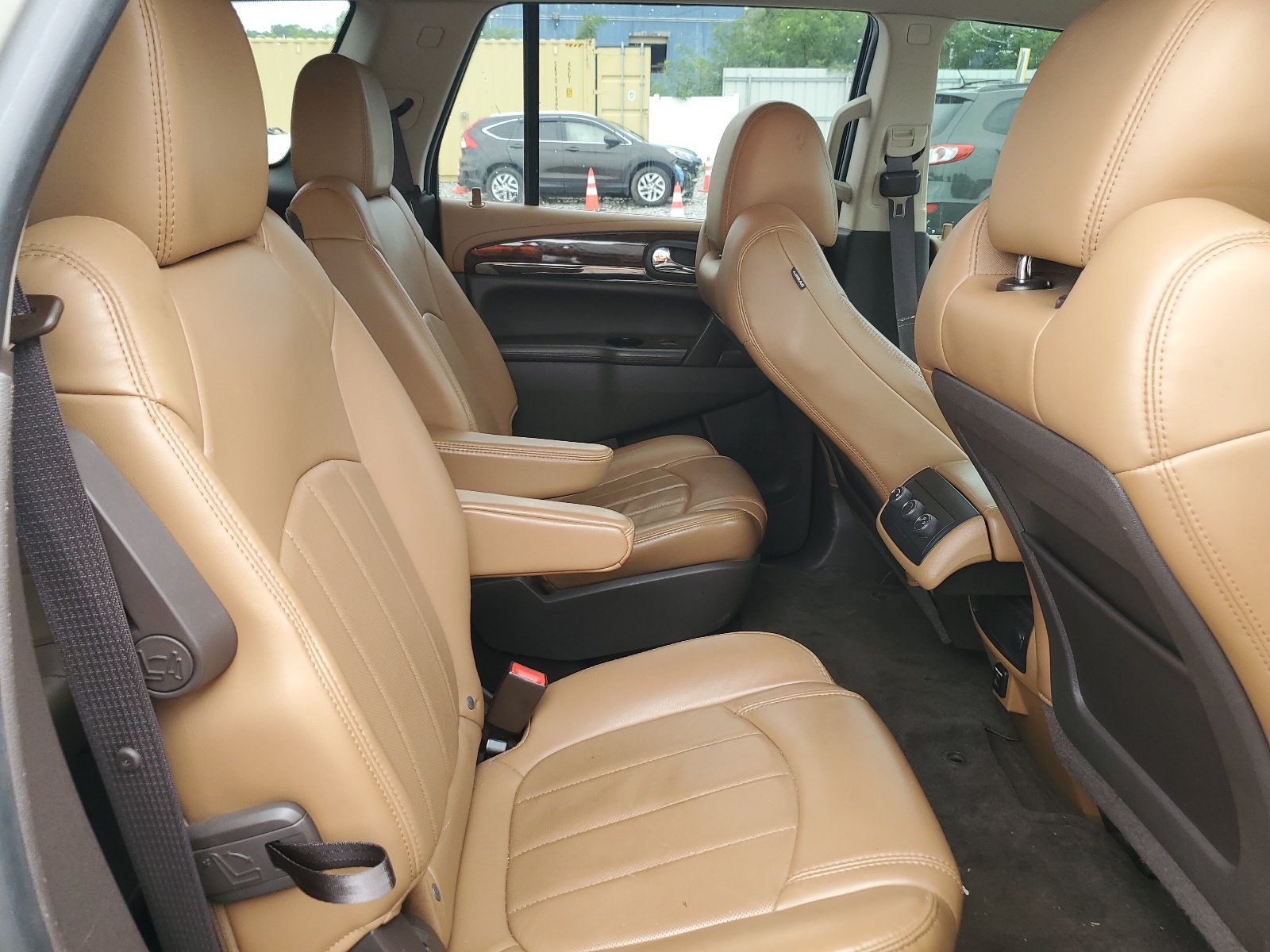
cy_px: 476
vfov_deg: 53.1
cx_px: 635
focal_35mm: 26
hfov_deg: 67.3
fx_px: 954
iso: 53
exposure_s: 1/120
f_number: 1.5
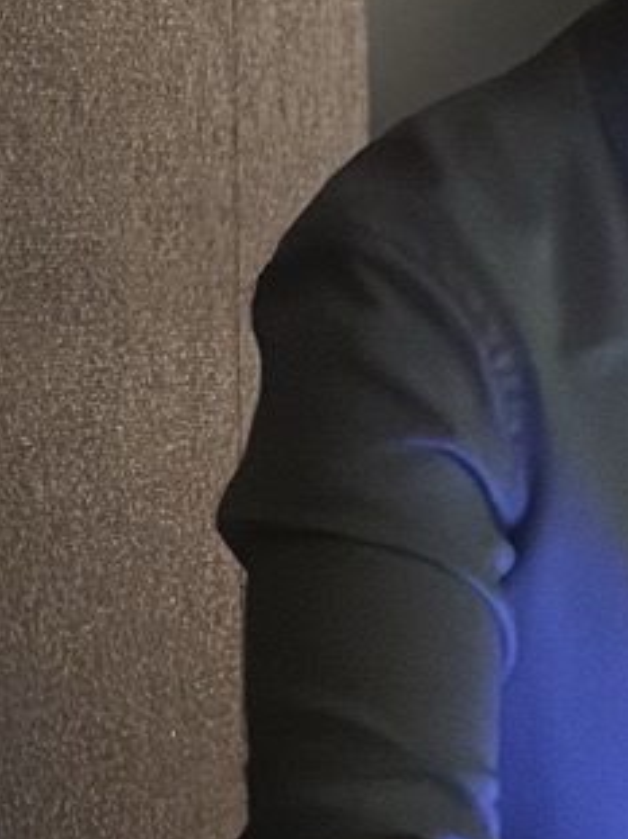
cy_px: 394
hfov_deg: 5.8
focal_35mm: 247
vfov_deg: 8.0
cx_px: 1528
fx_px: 5979
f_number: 1.78
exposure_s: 1/39
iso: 400
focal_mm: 6.86
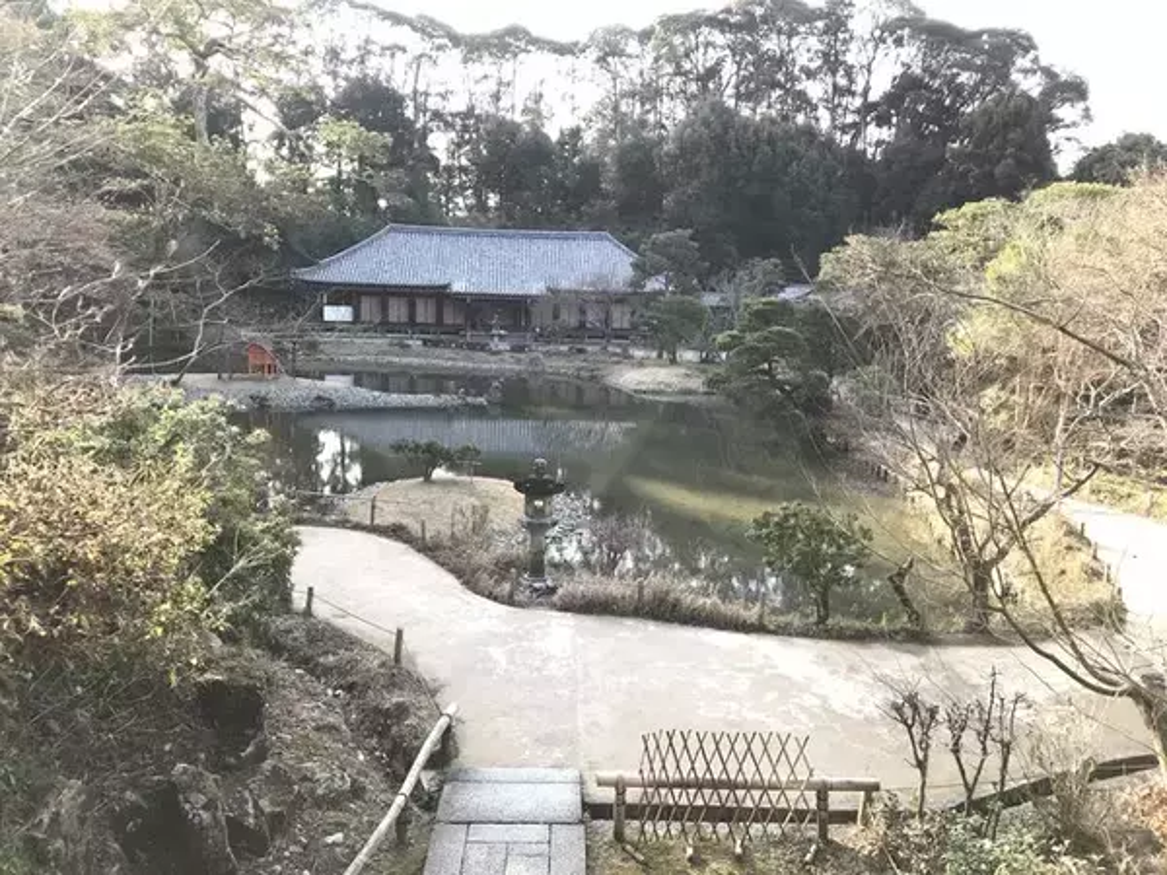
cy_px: 438
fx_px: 944
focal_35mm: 28
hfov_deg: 63.4
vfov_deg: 49.7
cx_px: 584
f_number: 1.8
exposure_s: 1/197
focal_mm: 3.99
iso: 20
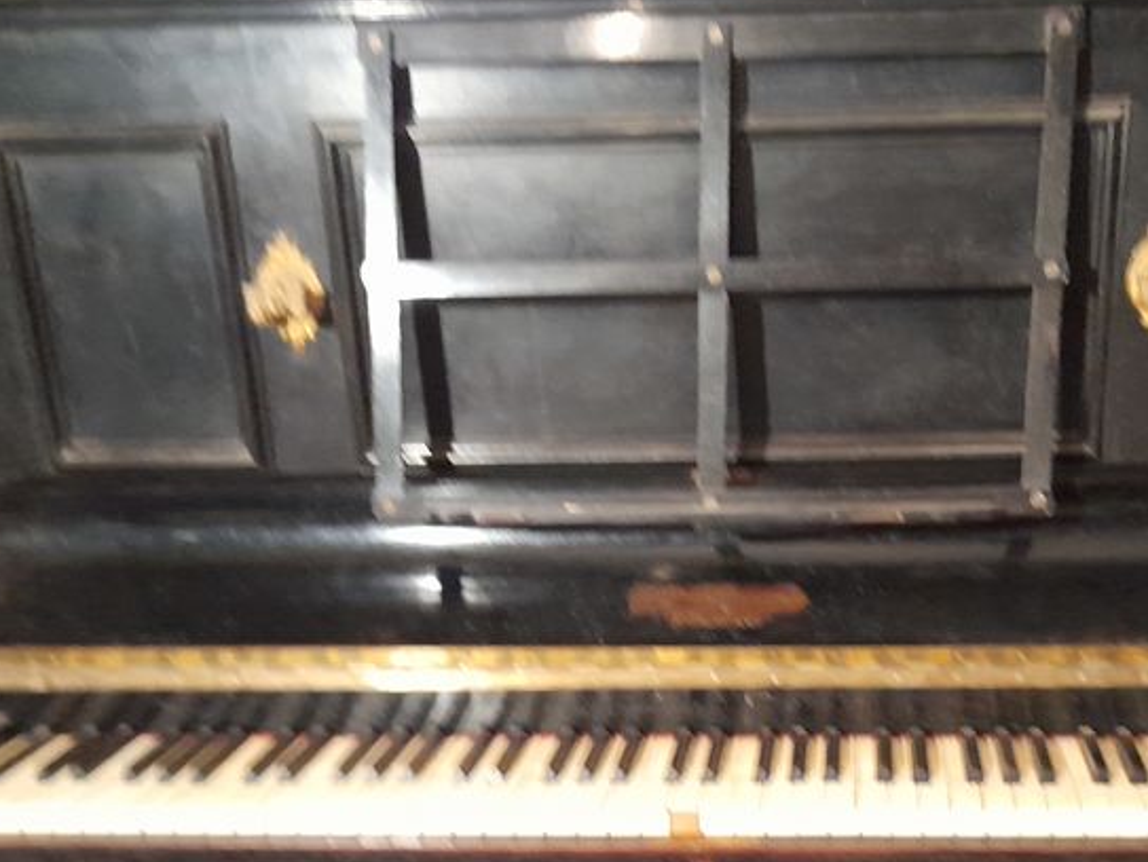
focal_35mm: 46
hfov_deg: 40.8
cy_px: 729
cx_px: 753
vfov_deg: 30.5
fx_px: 1527
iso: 1000
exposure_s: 1/20
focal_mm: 4.6
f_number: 2
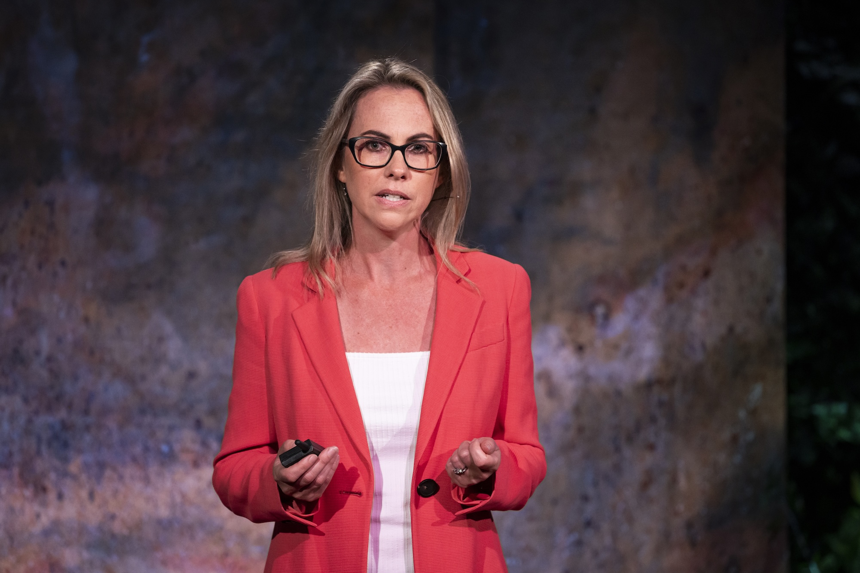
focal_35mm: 168
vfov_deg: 8.2
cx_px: 430
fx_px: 4013
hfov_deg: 12.2
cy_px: 286
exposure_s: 1/160
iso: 4000
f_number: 4
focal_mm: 168
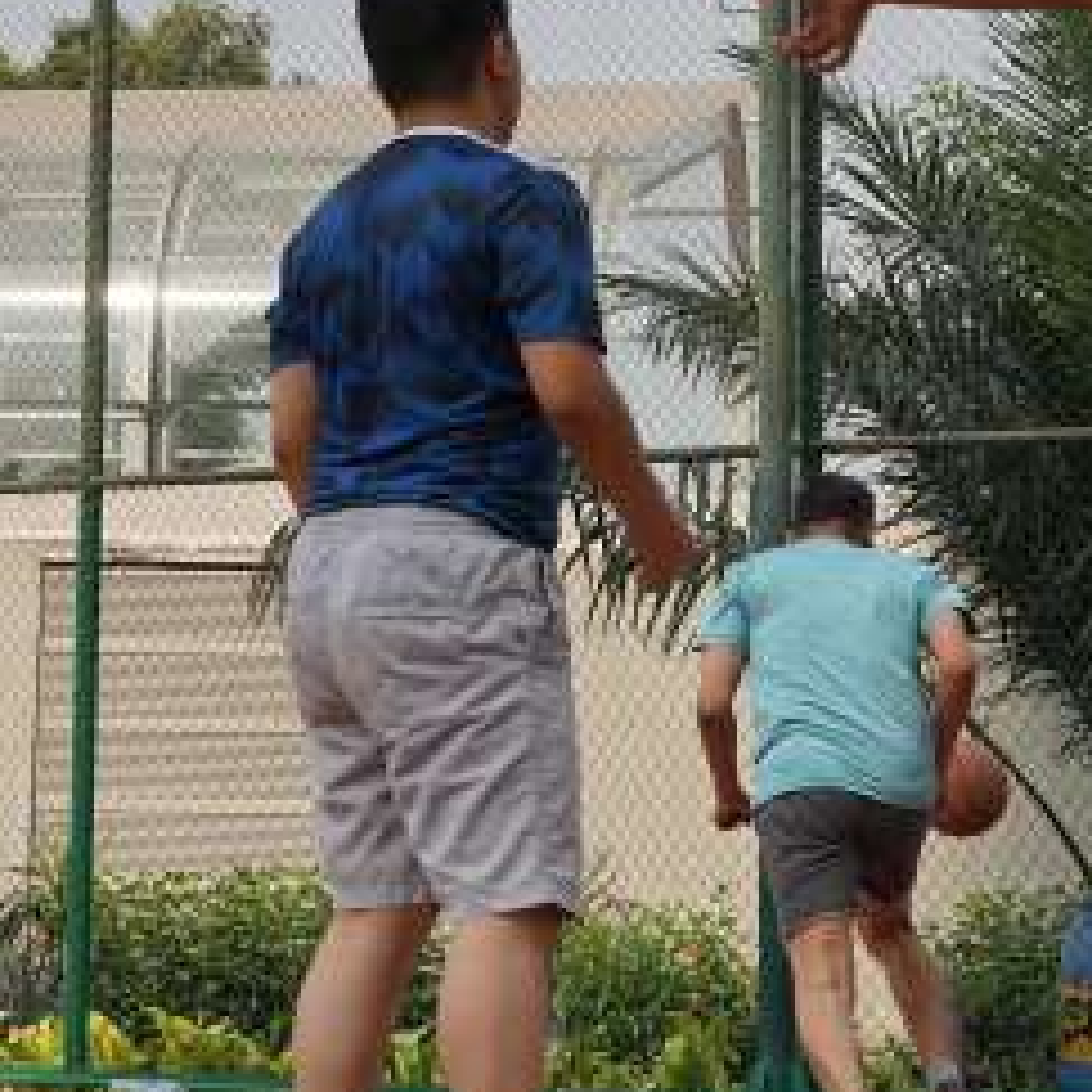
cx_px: 270
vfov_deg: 12.9
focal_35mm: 134
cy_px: 128
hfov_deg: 13.0
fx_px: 4783
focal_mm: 48
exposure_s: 1/160
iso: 100
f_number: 9
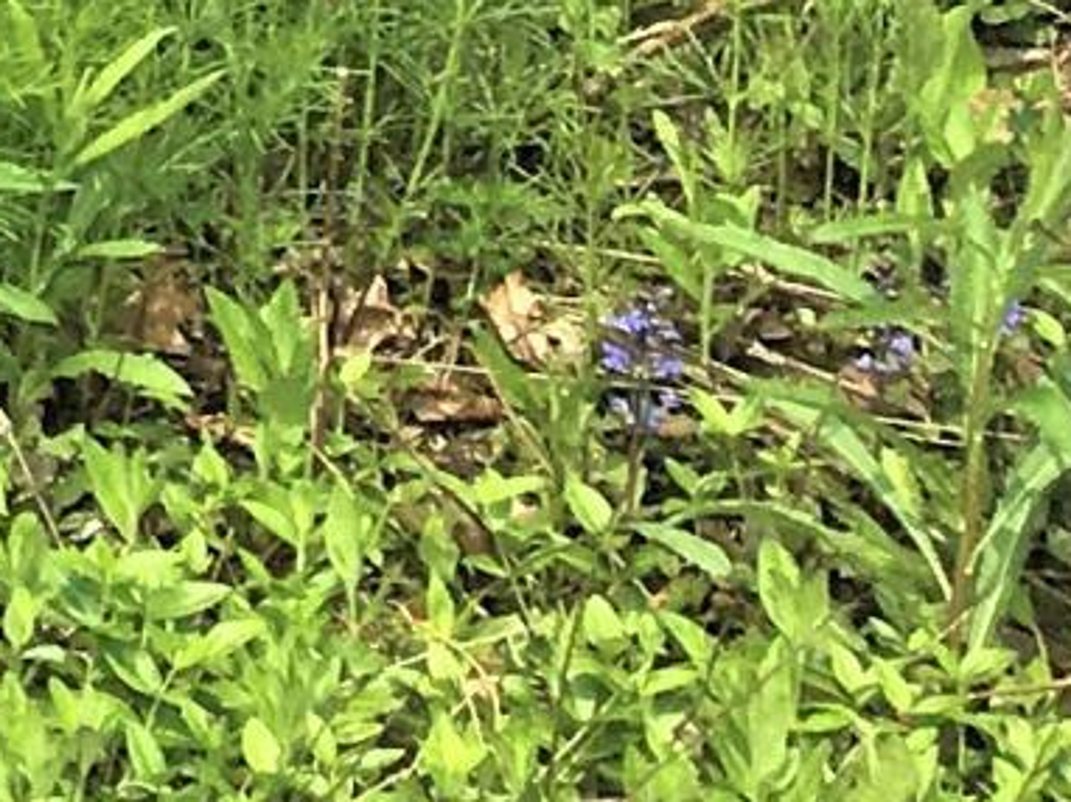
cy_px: -1290
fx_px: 7050
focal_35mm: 228
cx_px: -3053
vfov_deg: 6.2
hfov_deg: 6.9
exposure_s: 1/1304
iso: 25
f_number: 2.2
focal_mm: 4.15
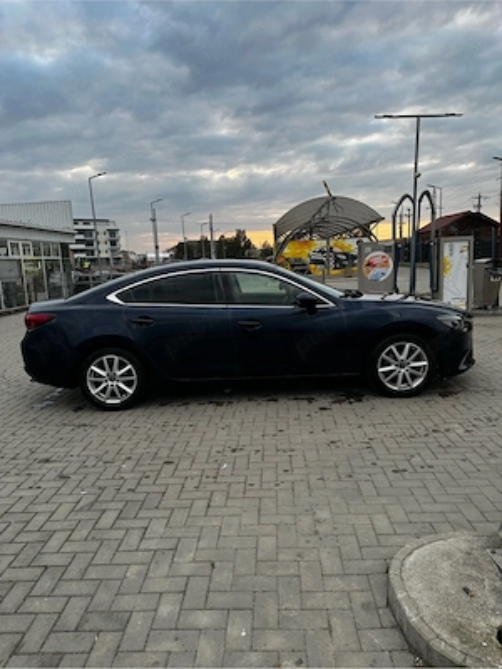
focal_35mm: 24
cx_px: 251
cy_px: 334
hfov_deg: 56.8
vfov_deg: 71.6
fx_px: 464
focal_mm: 6.86
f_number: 1.78
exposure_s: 1/210
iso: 64
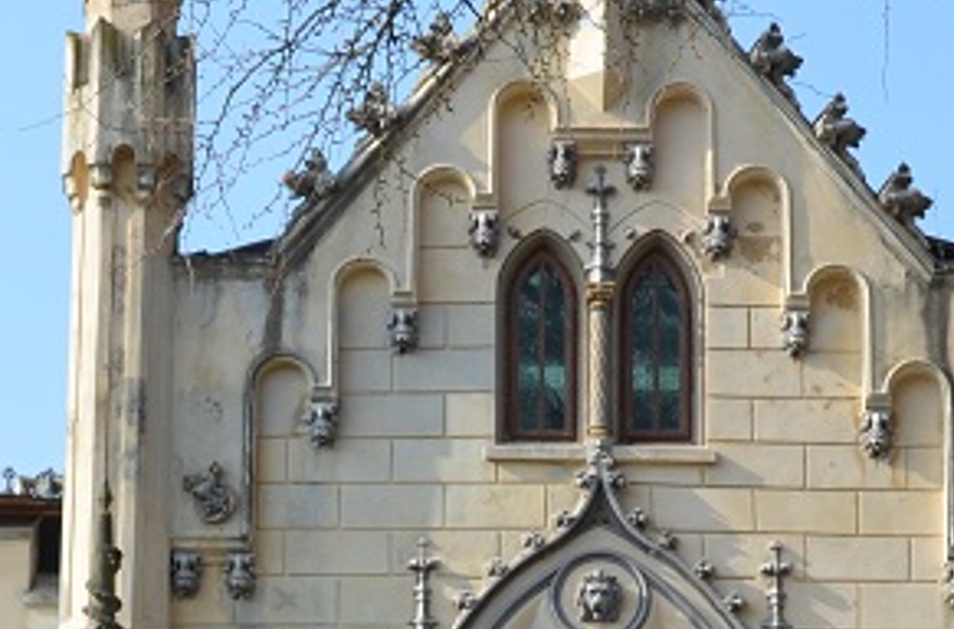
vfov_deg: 10.2
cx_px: 393
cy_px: 888
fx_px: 3436
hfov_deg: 15.8
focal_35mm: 130
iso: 160
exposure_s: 1/250
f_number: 8
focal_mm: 21
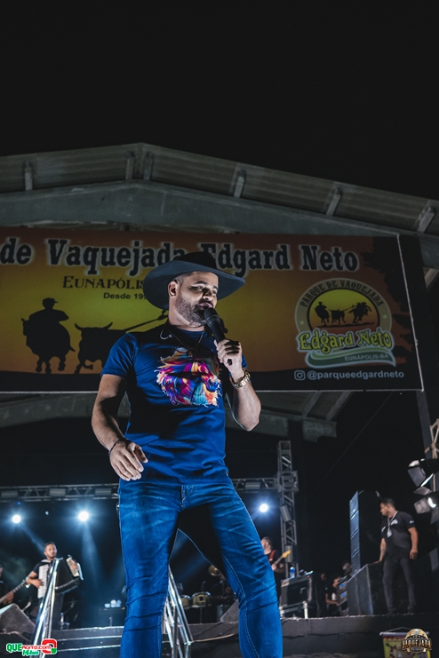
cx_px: 220
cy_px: 329
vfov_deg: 53.1
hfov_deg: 36.9
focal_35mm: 36
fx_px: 658
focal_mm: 24
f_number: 2.5
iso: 2500
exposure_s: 1/500
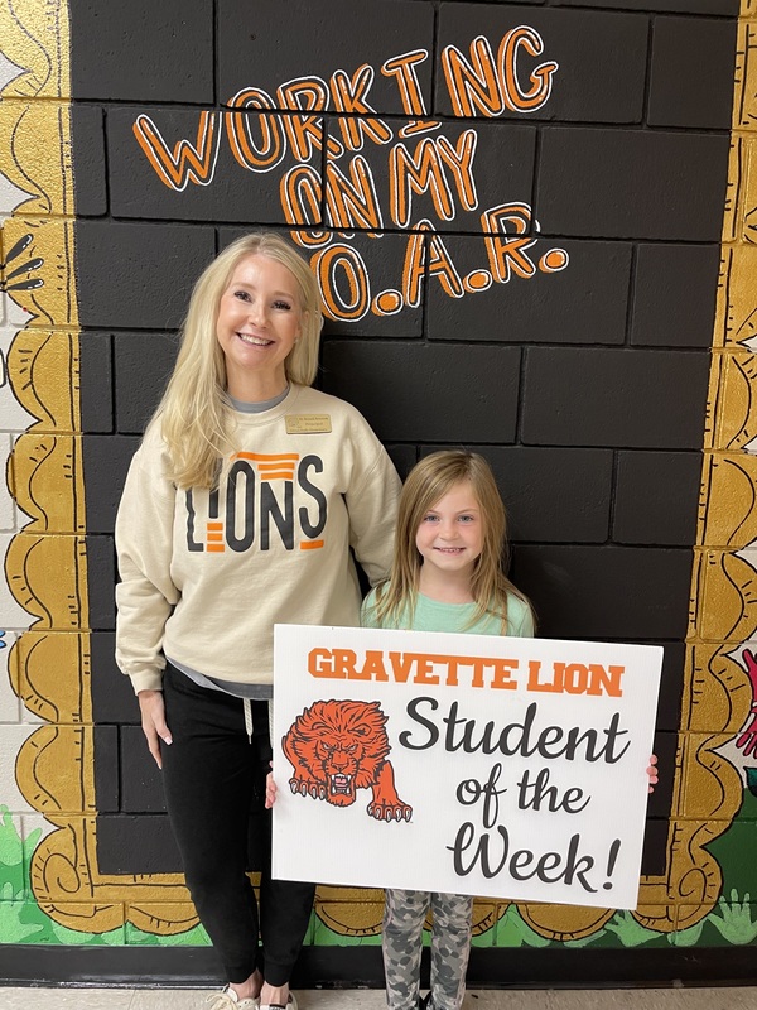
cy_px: 505
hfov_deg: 54.9
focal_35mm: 25
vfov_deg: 69.4
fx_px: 729
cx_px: 378
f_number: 1.6
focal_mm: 5.1
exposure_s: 1/60
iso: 125
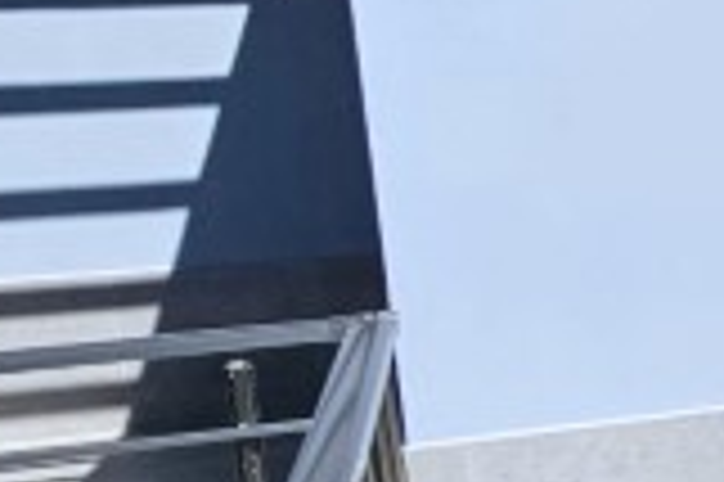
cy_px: 221
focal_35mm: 86
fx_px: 1728
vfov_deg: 15.9
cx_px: 1659
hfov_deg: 15.4
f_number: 2.2
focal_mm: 2.2
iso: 50
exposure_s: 1/4314
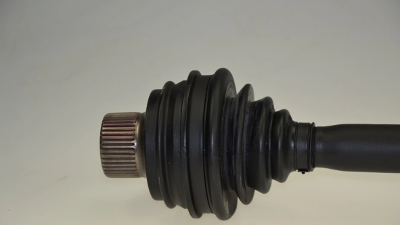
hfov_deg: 12.9
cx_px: 199
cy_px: 129
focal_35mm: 167
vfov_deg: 7.3
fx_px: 1767
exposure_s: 1/160
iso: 100
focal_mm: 105
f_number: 5.6
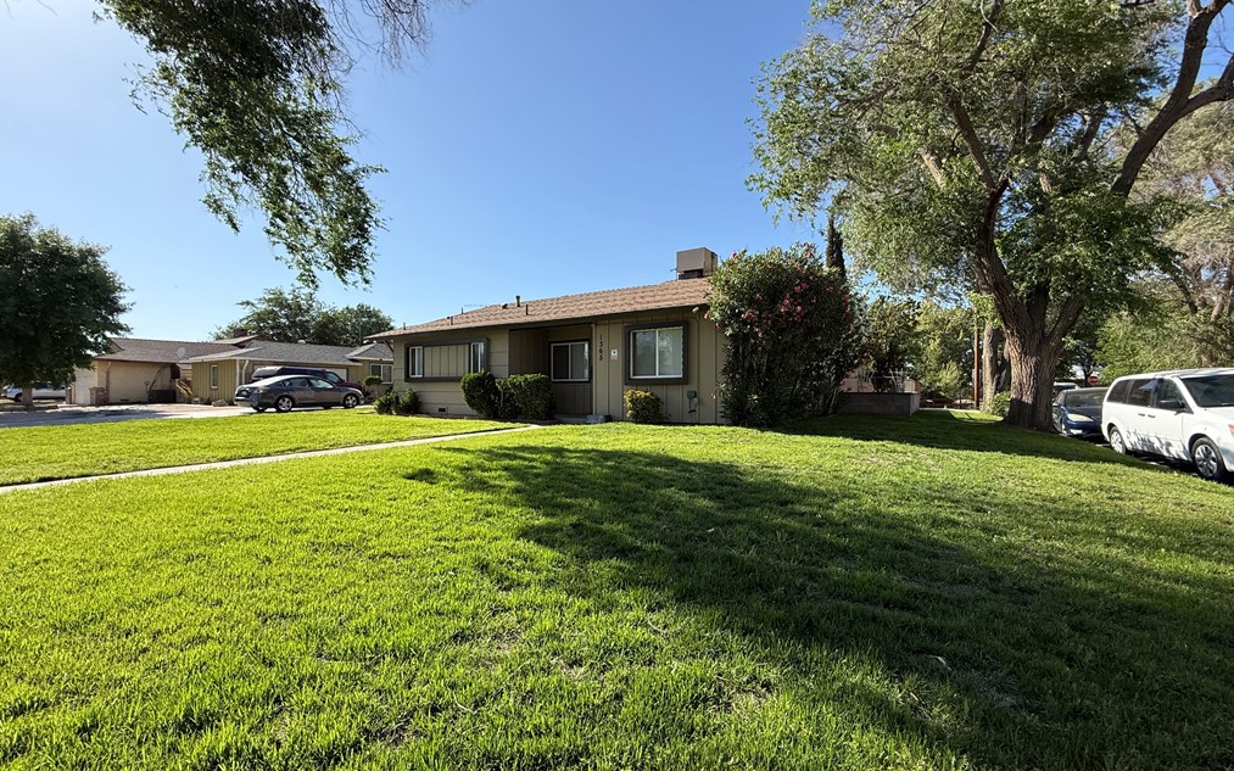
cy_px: 392
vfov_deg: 74.8
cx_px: 618
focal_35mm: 15
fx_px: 504
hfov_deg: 101.5
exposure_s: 1/1145
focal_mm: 2.22
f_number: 2.2
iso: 50
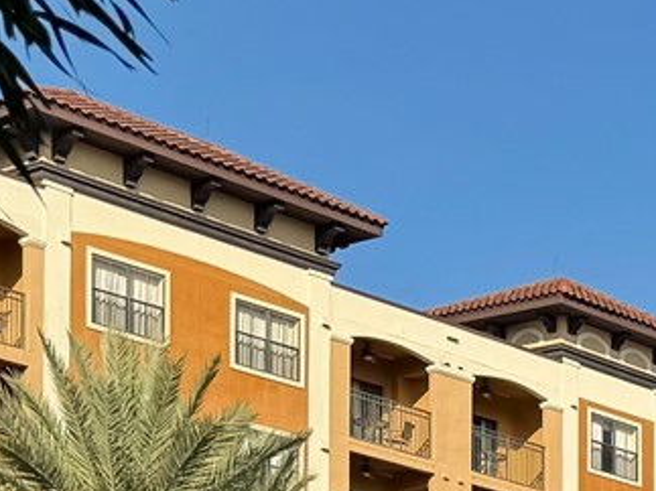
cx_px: 1054
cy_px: 1047
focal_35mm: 119
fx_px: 2254
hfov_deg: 15.0
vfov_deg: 11.1
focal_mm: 6.76
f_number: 1.78
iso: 80
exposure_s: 1/4608
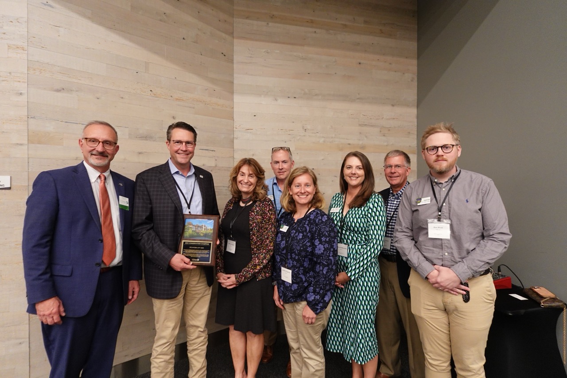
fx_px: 283
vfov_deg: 67.4
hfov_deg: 90.0
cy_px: 189
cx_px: 284
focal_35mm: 18
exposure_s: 1/80
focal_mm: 6.9
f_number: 1.8
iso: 500
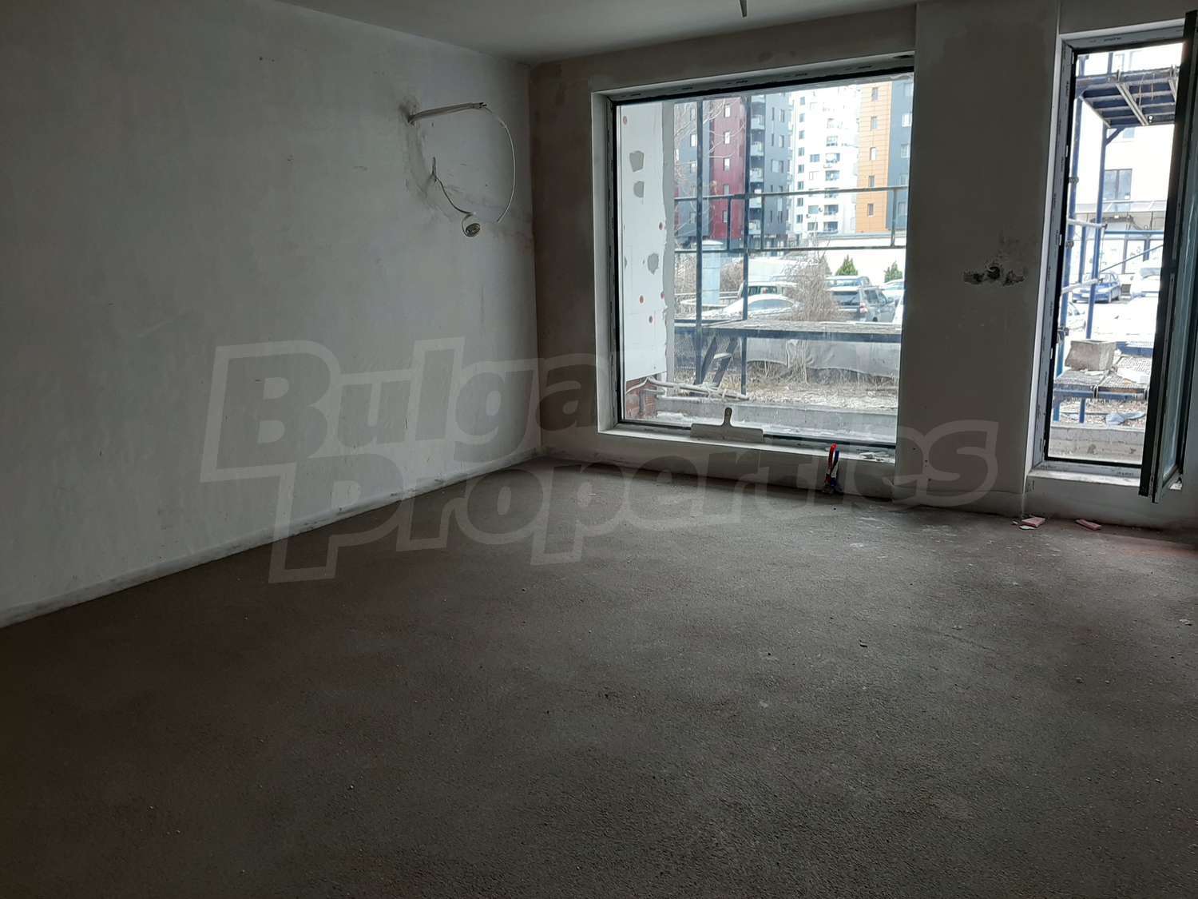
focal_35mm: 26
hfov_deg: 67.3
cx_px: 599
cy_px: 450
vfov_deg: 53.1
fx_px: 900
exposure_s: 1/50
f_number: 1.7
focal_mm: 3.93
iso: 50
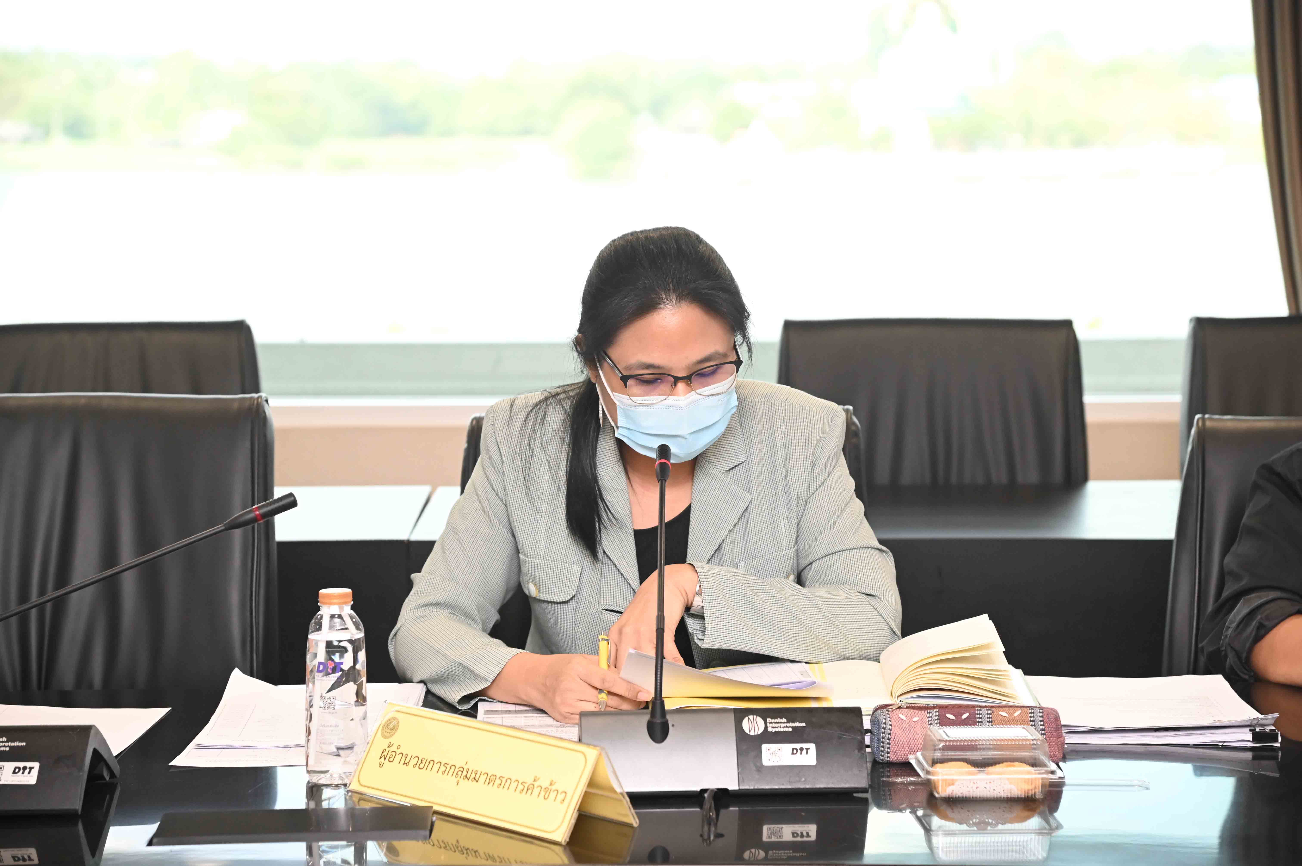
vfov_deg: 15.9
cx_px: 651
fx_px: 3108
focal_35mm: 86
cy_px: 433
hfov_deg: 23.7
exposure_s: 1/320
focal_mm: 86
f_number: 5.6
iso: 4000
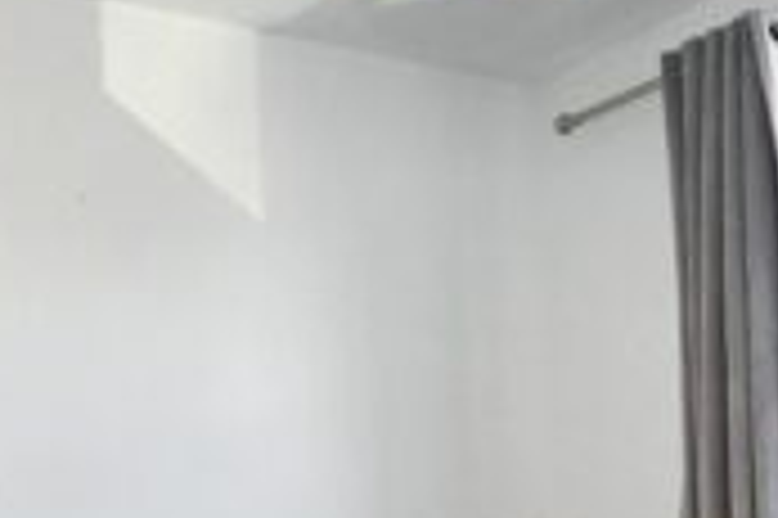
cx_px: 301
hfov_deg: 39.4
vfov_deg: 25.7
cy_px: 507
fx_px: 1080
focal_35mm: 50
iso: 6400
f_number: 10
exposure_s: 1/200
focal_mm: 15
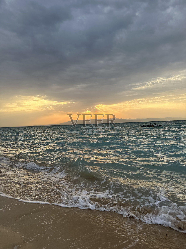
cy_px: 124
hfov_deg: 56.8
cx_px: 93
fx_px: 172
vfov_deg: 71.6
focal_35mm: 24
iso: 80
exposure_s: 1/1256
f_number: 1.78
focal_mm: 6.86
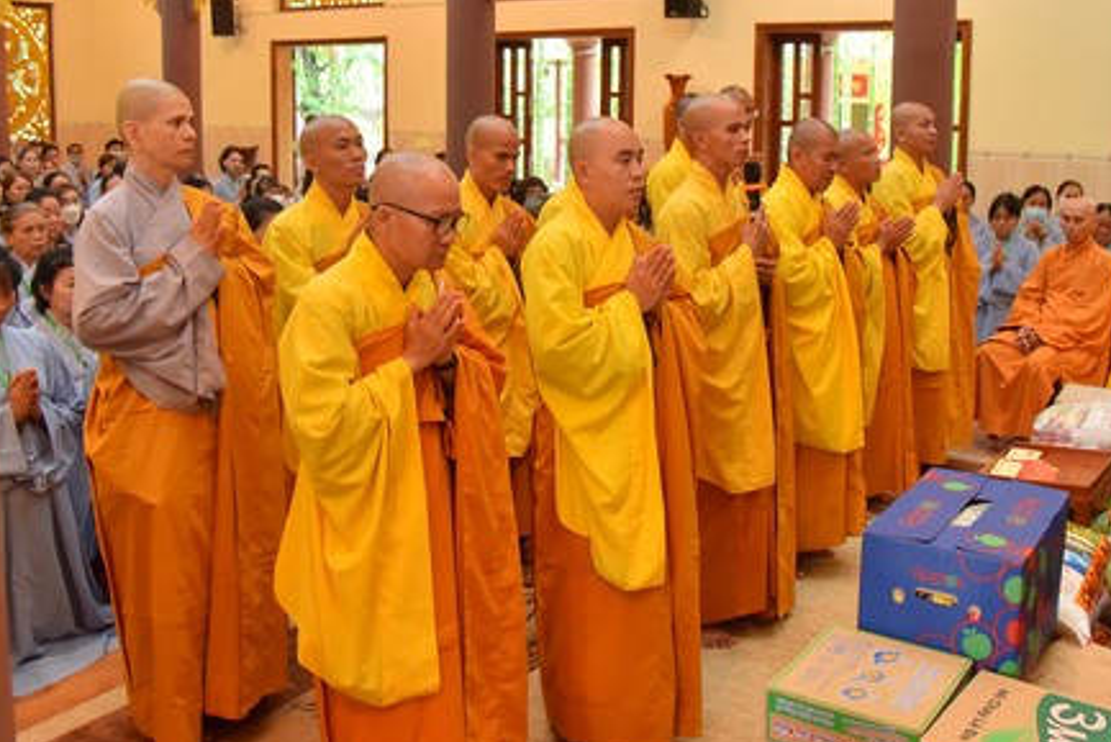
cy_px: 225
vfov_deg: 36.4
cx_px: 662
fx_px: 1111
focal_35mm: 36
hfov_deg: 52.8
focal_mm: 24
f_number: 5.6
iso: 1600
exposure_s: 1/125
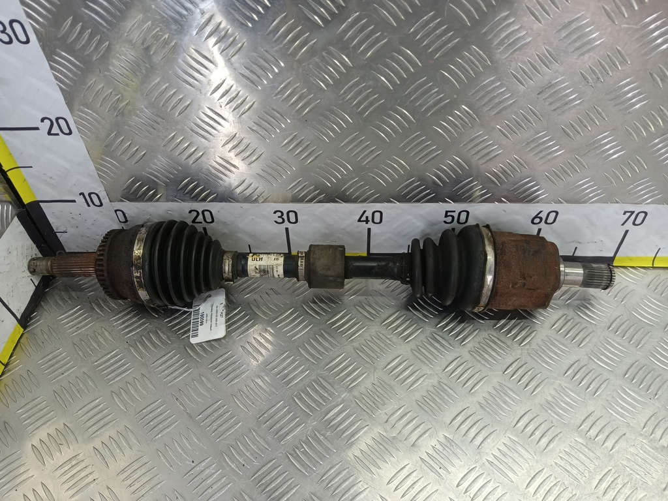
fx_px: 521
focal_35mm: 27
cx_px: 334
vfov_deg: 51.4
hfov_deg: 65.3
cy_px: 250
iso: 136
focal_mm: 4.11
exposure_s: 1/50
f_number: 1.6
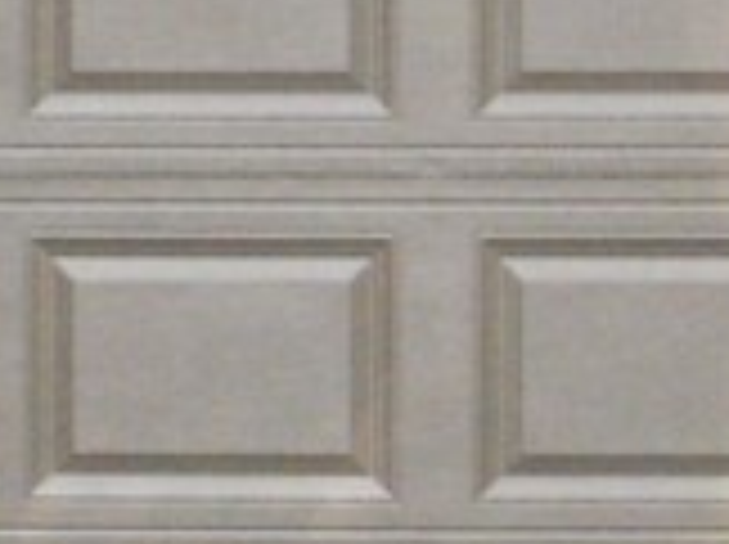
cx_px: 284
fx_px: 4794
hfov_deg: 8.7
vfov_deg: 6.5
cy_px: 36
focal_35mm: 228
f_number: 5.6
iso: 400
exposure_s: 1/60
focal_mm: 6.3
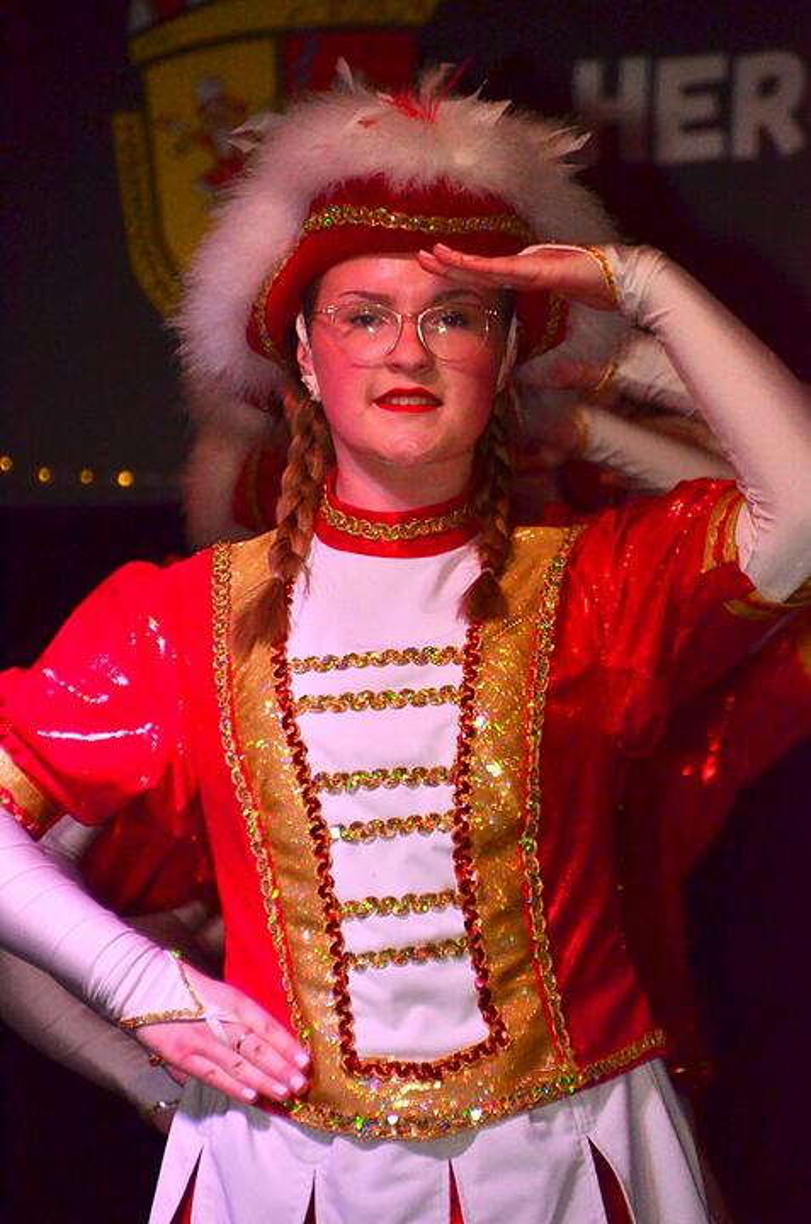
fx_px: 12726
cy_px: 612
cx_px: 406
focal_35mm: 375
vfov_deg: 5.5
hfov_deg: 3.7
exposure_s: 1/1250
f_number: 6.3
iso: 3200
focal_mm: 250
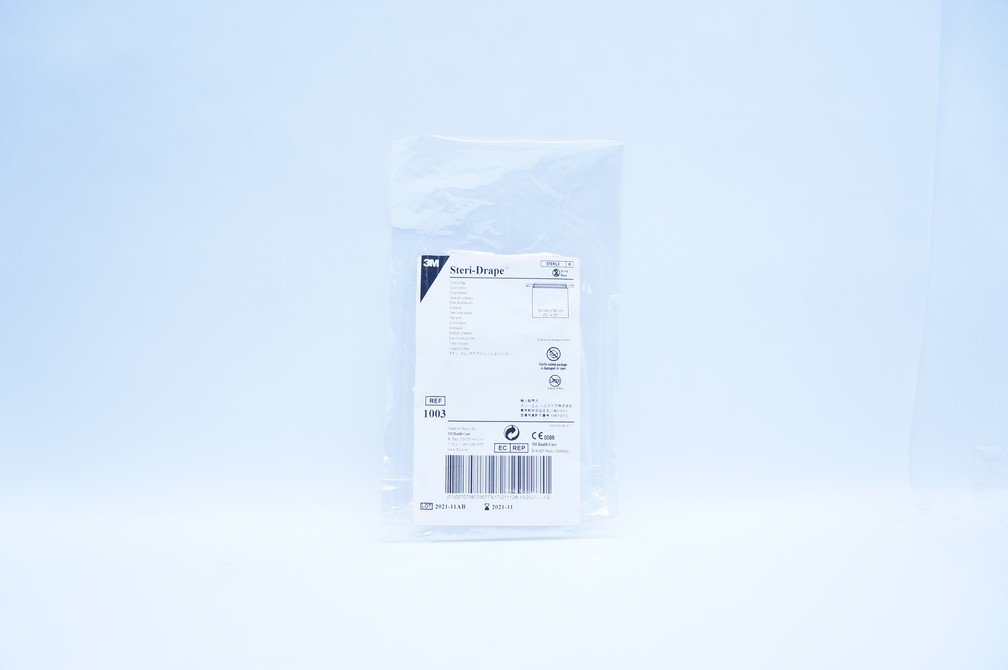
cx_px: 504
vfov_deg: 47.8
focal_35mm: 27
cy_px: 335
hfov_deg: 67.4
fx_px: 755
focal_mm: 18
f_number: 5.6
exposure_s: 1/125
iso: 800
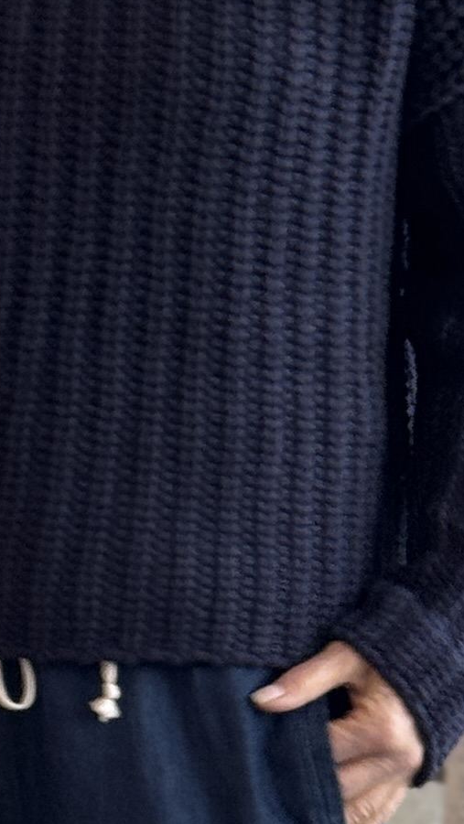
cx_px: 448
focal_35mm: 234
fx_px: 5117
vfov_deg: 9.2
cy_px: 724
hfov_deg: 5.2
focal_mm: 6.76
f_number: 1.78
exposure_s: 1/50
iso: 64
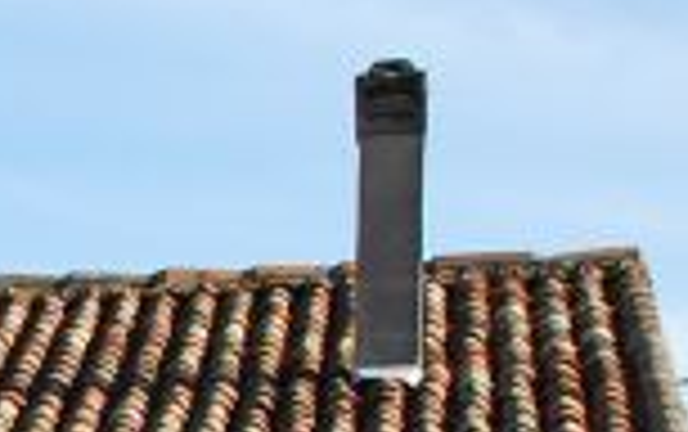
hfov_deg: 8.8
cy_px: 950
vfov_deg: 5.7
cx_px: -778
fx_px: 4186
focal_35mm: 223
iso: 200
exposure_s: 1/250
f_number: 8
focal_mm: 28
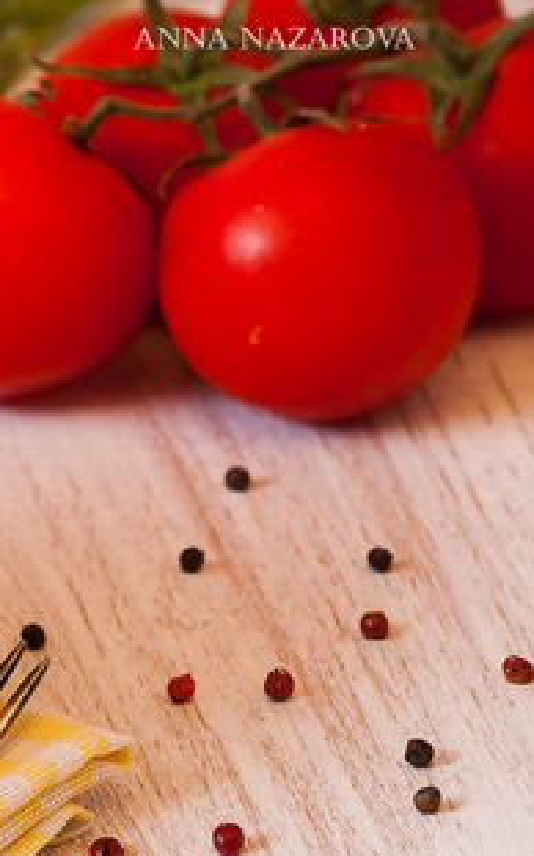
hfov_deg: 4.4
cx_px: -286
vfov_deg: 7.0
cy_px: 490
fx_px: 6973
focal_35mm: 299
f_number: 8
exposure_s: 1/320
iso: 200
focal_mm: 95
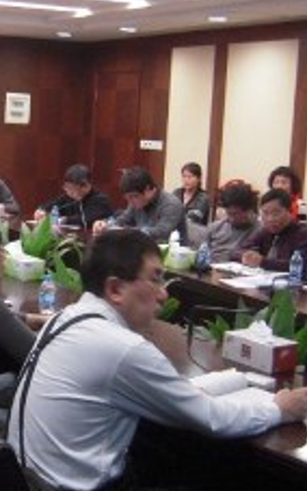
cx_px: 27
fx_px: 923
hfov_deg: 18.5
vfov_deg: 29.8
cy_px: 268
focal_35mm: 69
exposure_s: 1/13
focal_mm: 5.6
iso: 400
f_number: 2.8
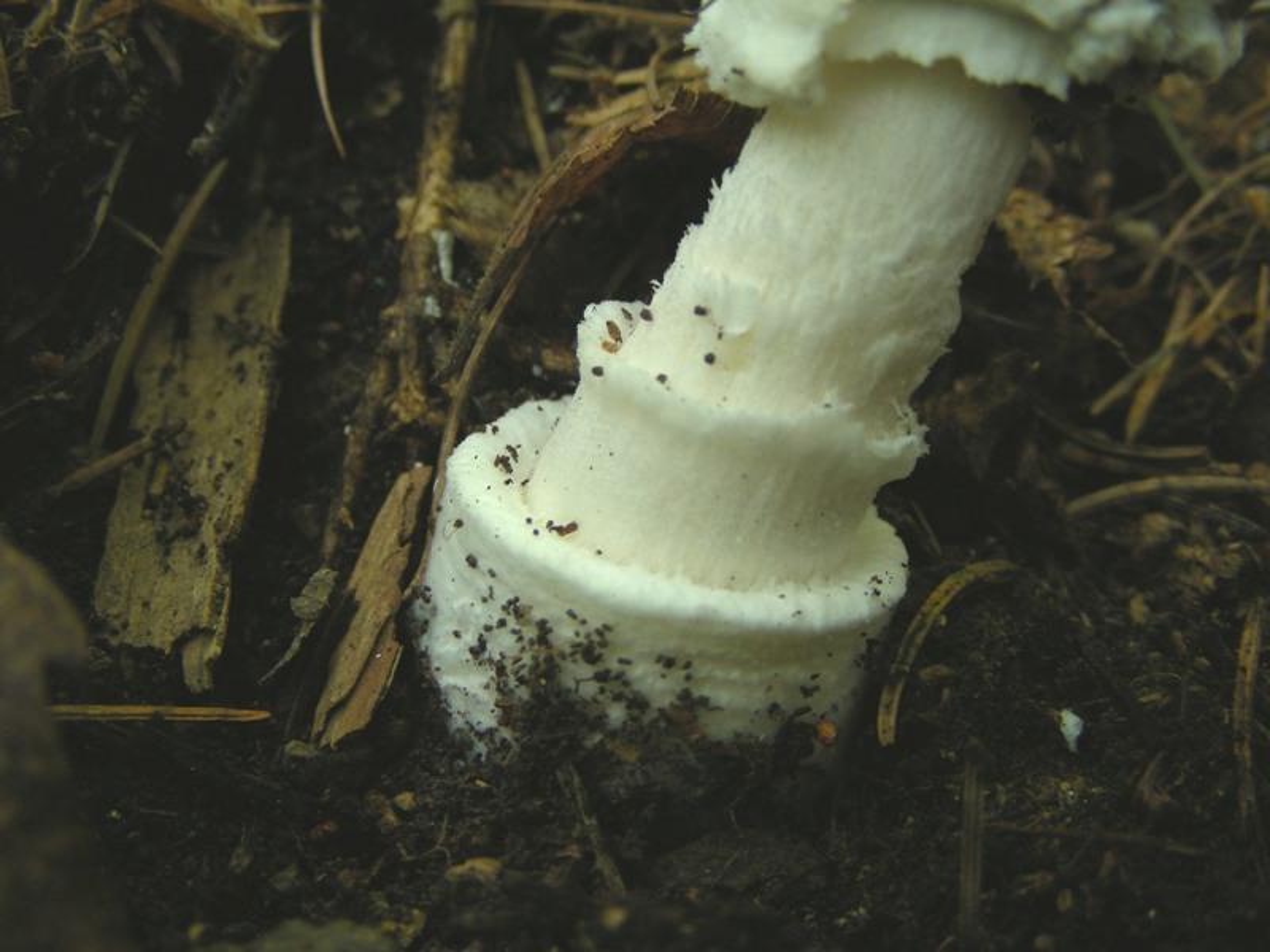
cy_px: 476
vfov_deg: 37.7
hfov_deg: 49.0
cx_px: 635
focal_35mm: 38
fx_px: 1394
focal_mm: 6.3
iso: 101
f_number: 3.5
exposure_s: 1/30
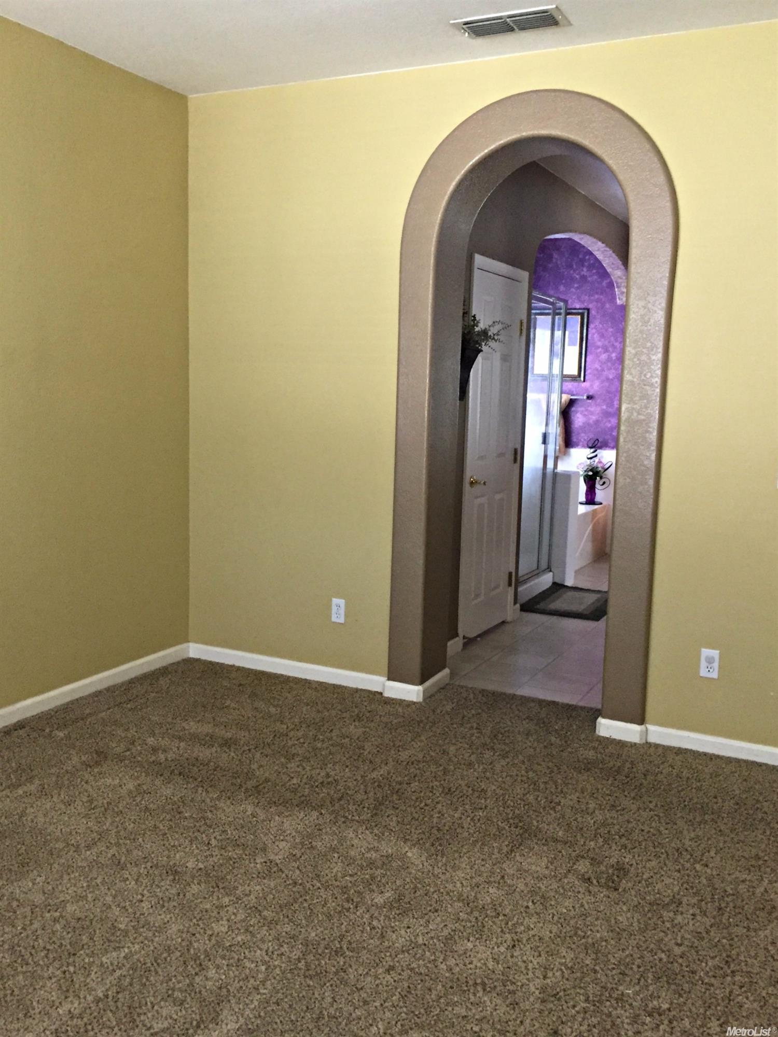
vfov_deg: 61.7
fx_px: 869
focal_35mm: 29
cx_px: 389
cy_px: 518
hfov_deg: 48.2
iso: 200
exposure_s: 1/30
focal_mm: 4.15
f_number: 2.2
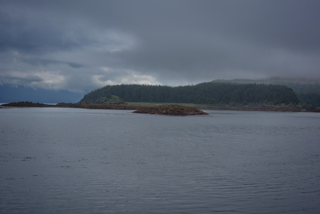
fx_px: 631
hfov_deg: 28.4
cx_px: 158
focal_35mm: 71
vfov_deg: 19.2
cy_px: 107
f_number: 9
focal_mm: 70
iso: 100
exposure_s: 1/320
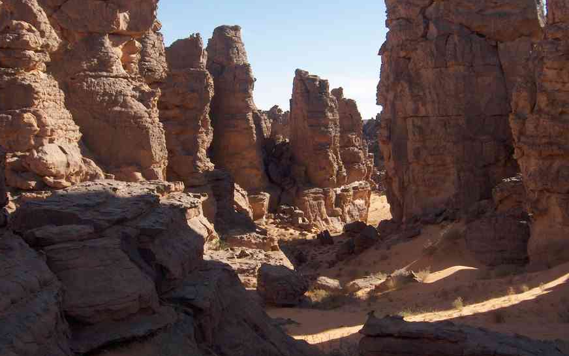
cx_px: 283
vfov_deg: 30.5
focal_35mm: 42
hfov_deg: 47.2
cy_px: 143
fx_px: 651
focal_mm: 8
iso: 100
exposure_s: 1/562
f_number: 4.8
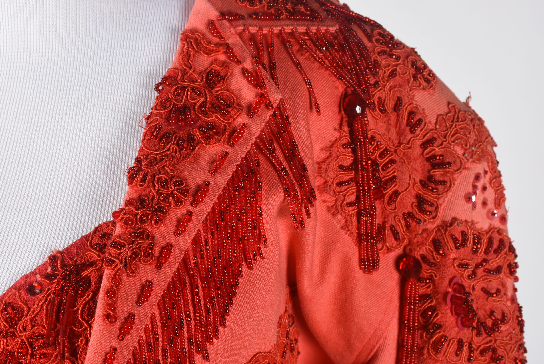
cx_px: 272
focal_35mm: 78
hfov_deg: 26.0
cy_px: 182
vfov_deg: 17.5
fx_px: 1180
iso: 200
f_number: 11
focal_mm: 52
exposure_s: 1/125
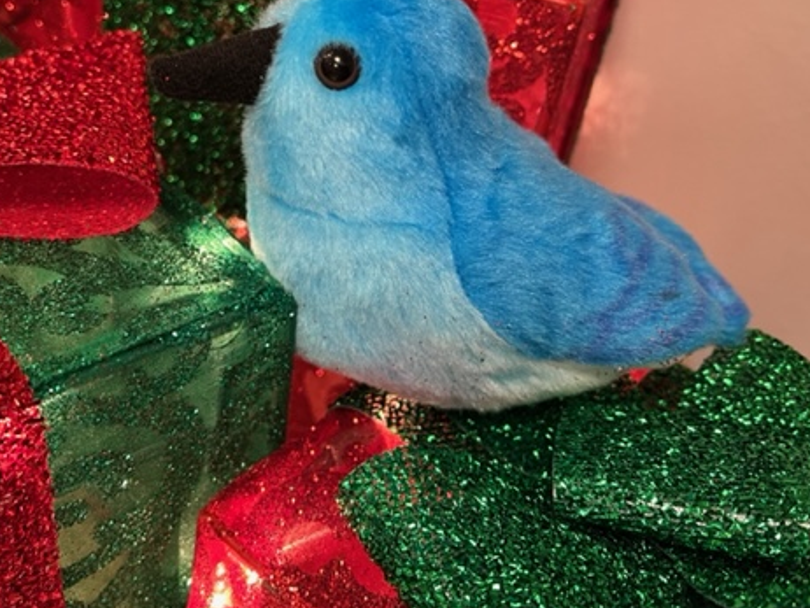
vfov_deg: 39.4
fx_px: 843
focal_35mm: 36
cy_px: 224
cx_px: 338
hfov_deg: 51.1
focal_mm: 5.7
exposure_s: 1/60
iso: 320
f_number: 1.5
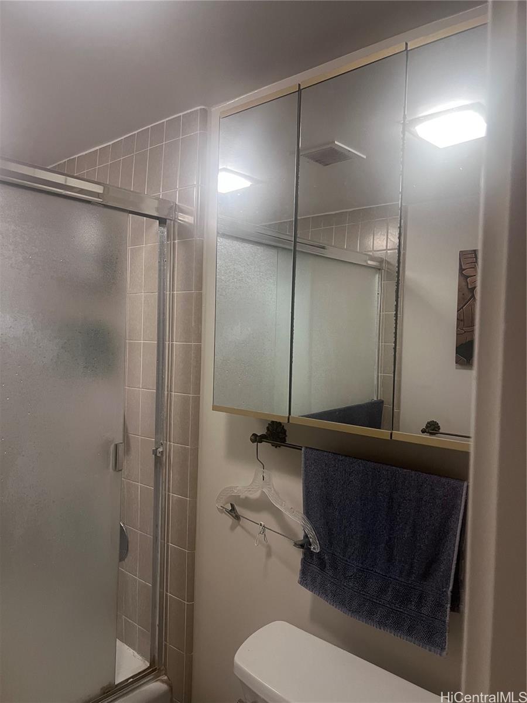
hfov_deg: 53.1
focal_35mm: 26
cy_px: 352
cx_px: 264
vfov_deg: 67.3
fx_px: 528
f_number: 1.5
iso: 250
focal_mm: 5.7
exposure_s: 1/60
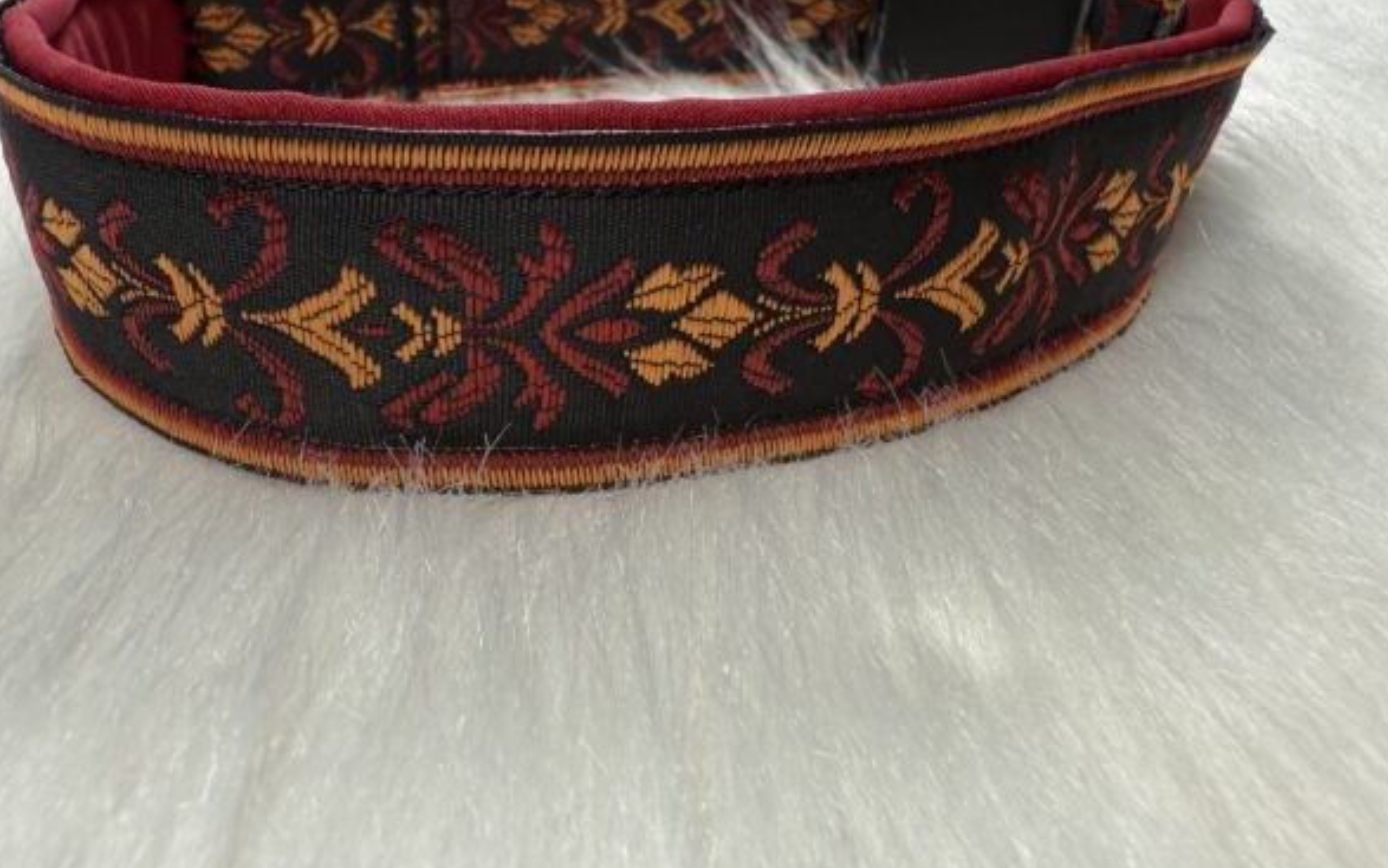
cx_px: 693
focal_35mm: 26
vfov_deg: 47.5
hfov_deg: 70.4
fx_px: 984
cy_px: 369
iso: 50
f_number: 2.2
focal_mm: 2.22
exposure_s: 1/99
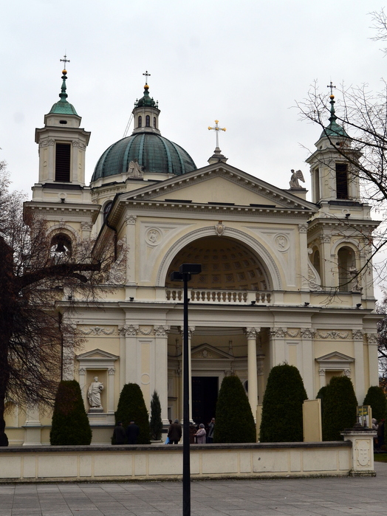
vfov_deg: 43.8
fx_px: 641
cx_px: 192
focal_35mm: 43
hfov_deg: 33.6
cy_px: 272
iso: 450
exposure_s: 1/60
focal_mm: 26
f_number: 8
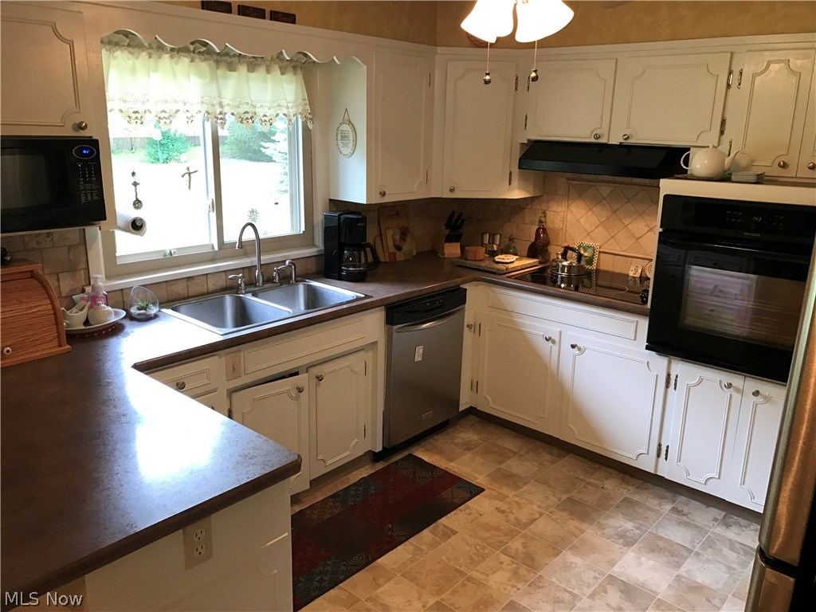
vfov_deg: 49.7
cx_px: 408
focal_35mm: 28
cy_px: 306
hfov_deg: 63.4
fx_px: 660
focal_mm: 3.99
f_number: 1.8
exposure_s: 1/30
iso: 32
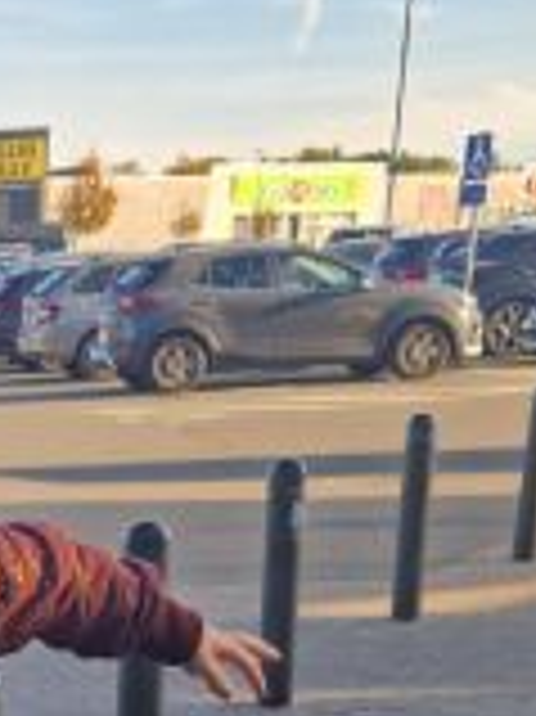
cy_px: 959
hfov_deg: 15.0
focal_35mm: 87
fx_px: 1799
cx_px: -383
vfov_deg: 20.4
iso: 50
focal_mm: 5.4
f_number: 1.8
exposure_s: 1/275
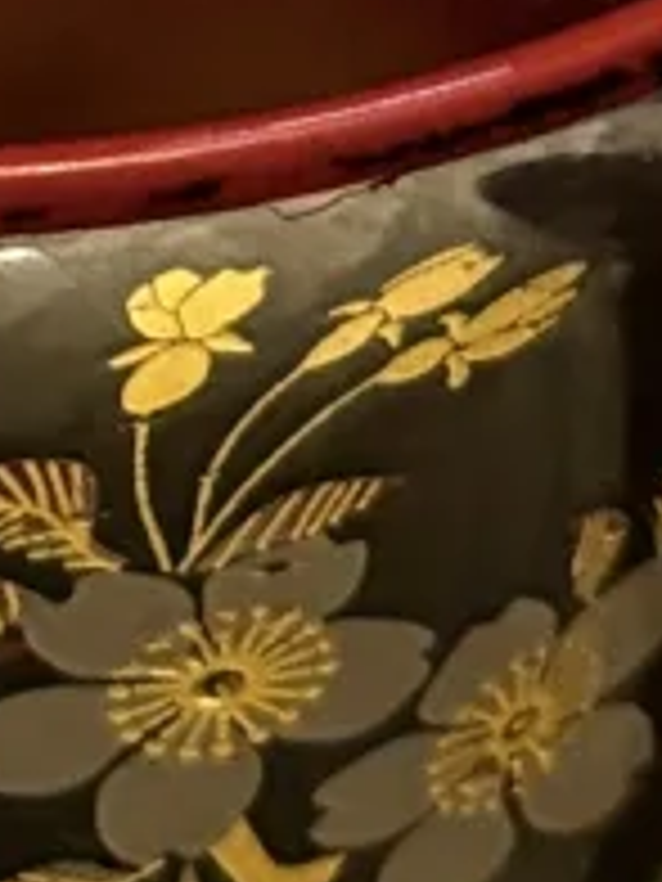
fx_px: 8976
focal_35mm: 352
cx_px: -302
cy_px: -1242
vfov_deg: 5.4
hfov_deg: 4.2
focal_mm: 6.76
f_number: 1.78
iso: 250
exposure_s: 1/50
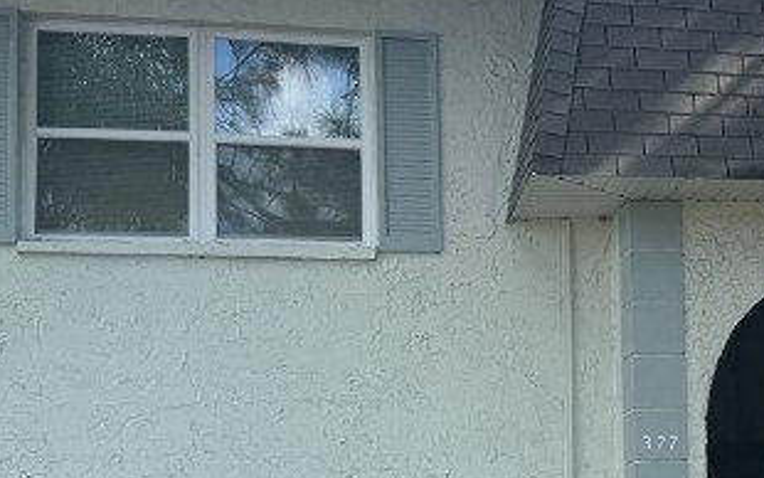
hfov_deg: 23.6
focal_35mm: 84
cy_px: 367
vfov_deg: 15.5
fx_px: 1750
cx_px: 759
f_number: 1.78
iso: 100
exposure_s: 1/1949
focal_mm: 6.76
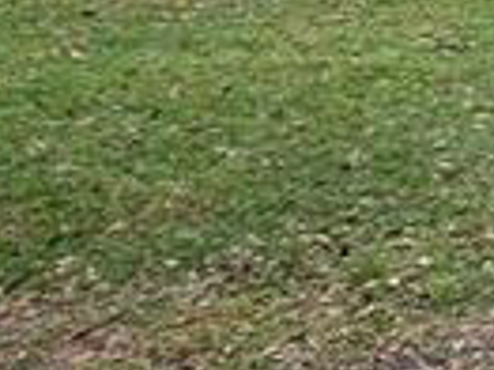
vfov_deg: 13.6
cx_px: 1339
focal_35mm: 102
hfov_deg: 12.5
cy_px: -185
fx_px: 1454
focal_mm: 2.2
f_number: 1.9
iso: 25
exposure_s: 1/120
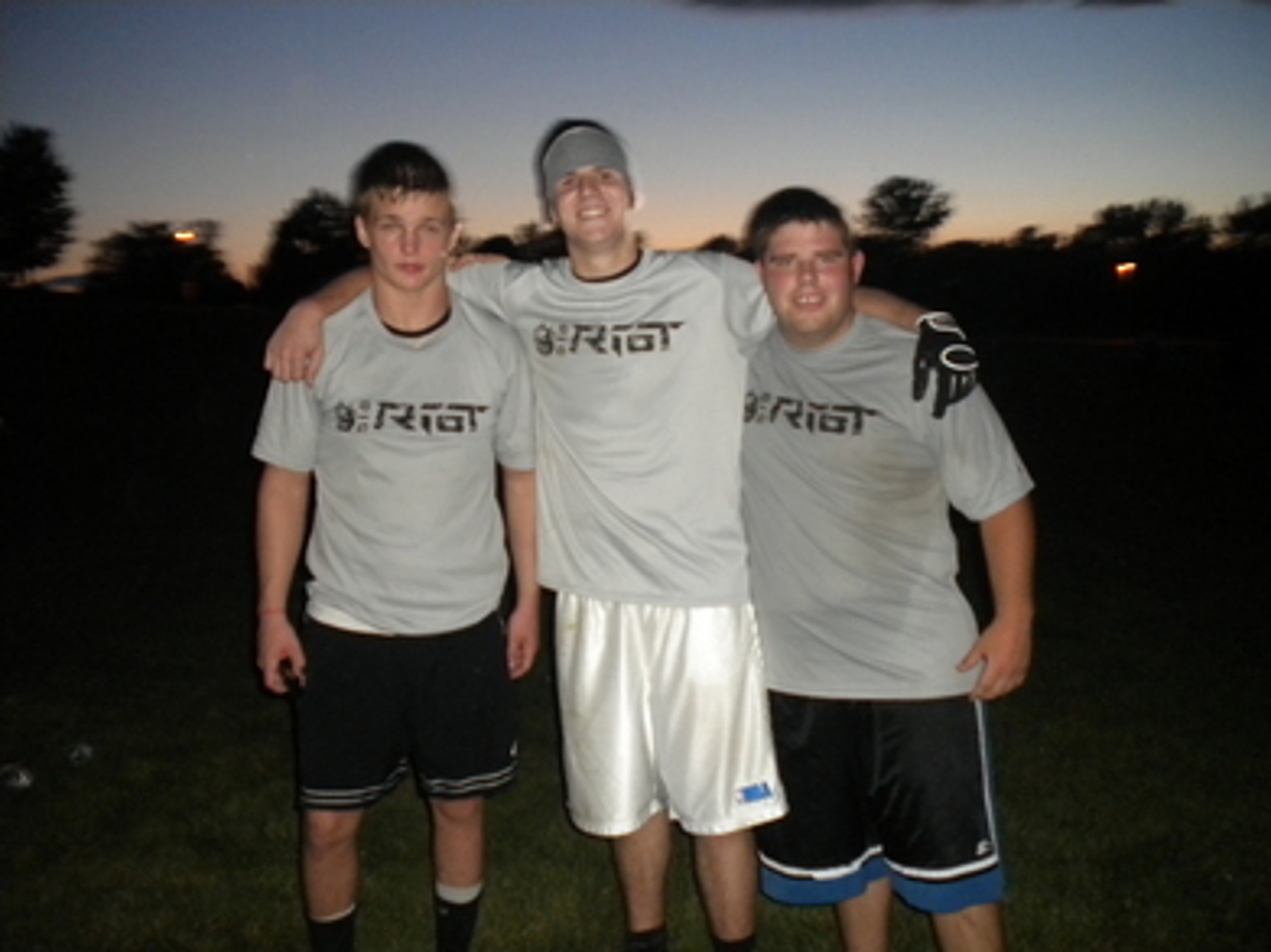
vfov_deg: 40.7
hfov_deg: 52.6
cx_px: 636
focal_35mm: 35
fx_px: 1285
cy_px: 476
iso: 400
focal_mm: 6.3
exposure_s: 1/8
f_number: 3.1
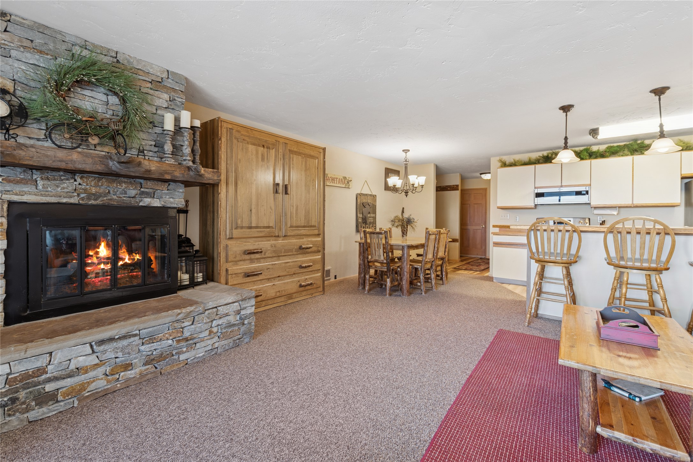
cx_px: 346
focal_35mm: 15
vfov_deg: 77.3
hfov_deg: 100.4
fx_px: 289
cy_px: 231
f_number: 6.3
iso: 100
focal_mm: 10
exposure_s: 1/3
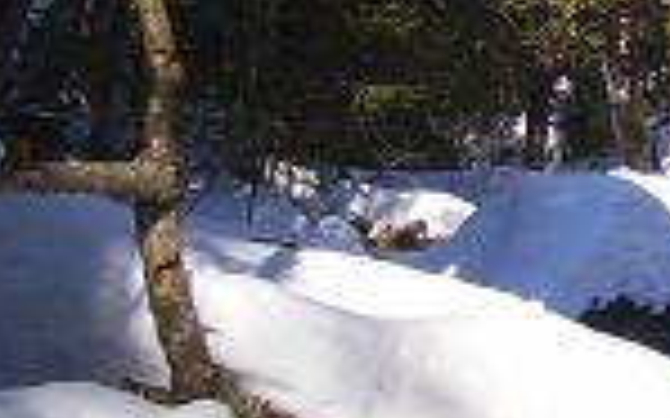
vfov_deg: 6.7
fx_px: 3559
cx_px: 890
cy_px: 110
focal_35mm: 195
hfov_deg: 10.5
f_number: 3.4
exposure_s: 1/350
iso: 80
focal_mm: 8.6
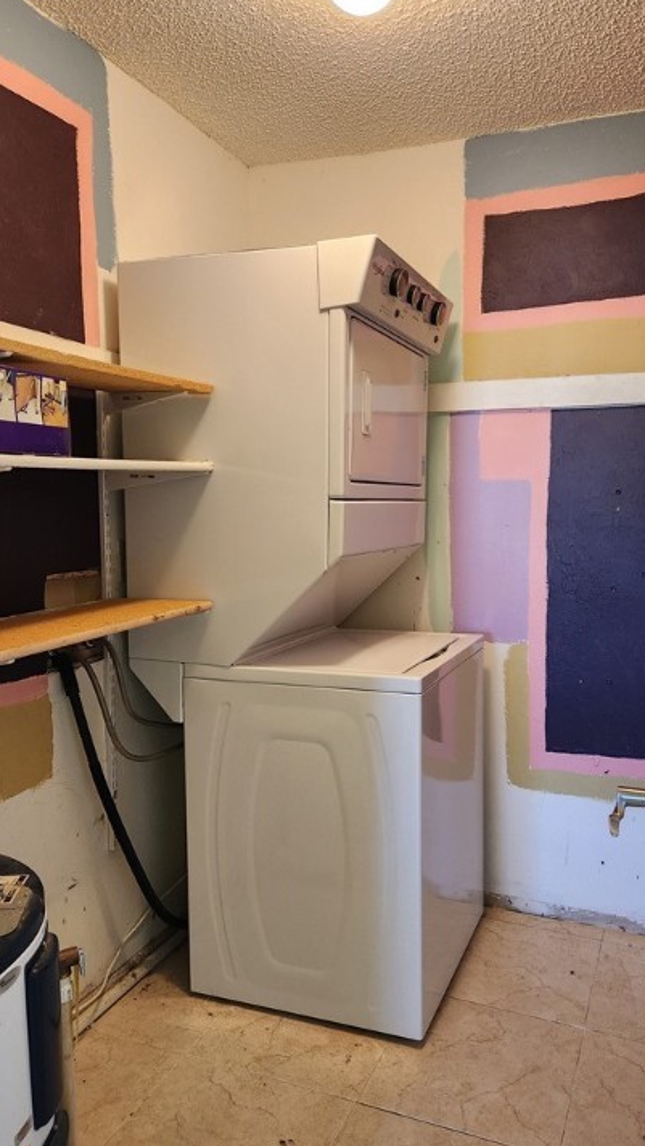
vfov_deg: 69.8
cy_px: 598
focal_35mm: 27
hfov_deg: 42.8
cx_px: 370
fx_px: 821
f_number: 1.8
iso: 400
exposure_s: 1/120
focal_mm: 5.4
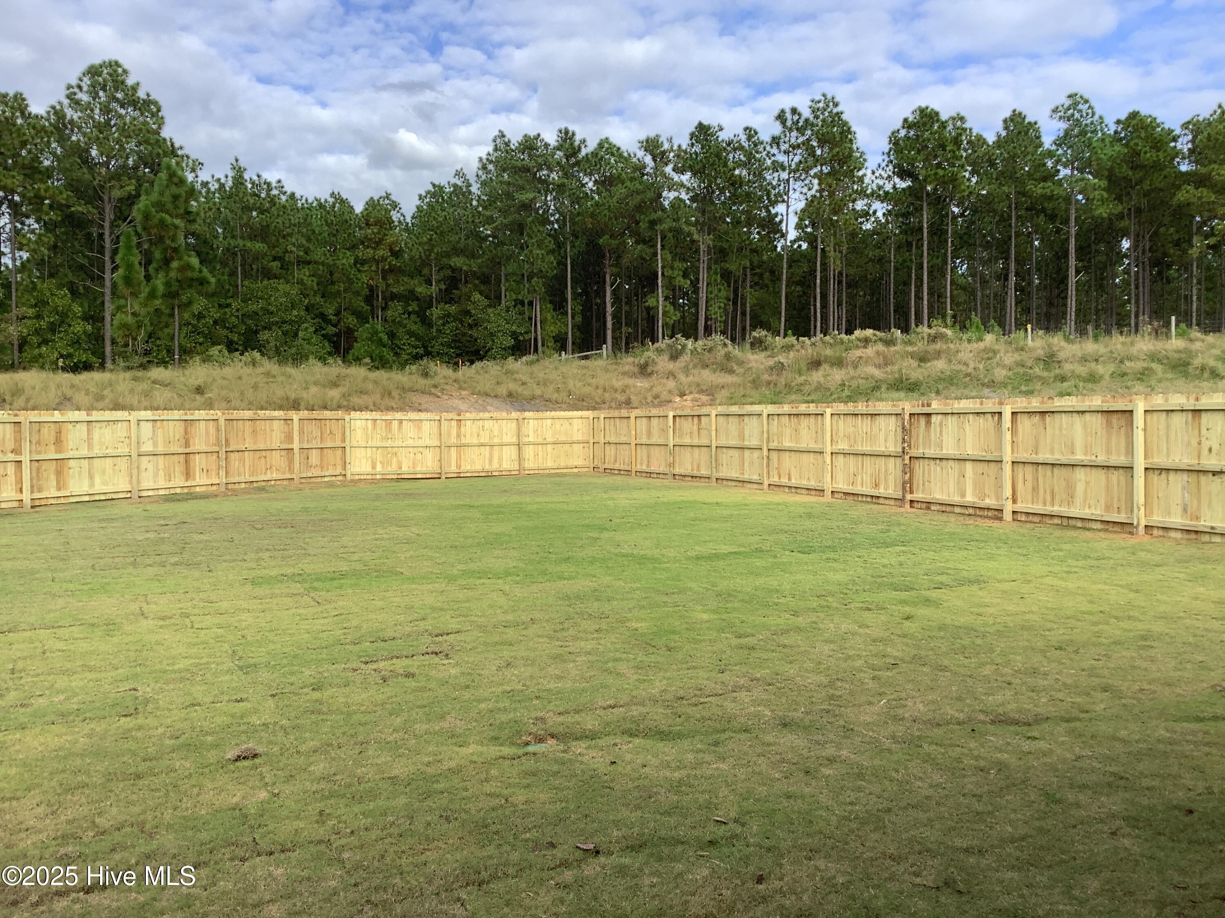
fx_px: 1097
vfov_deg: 45.4
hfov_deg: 58.4
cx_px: 612
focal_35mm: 31
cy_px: 459
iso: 25
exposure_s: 1/574
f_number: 2.4
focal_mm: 3.3
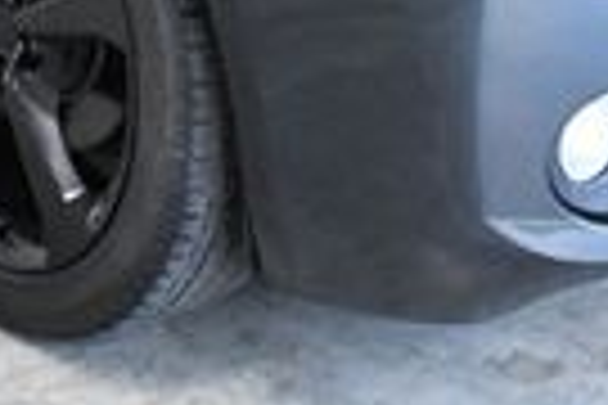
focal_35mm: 157
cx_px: 158
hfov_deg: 13.0
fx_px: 2651
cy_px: -284
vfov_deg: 8.5
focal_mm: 22
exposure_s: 1/200
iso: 2500
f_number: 7.1
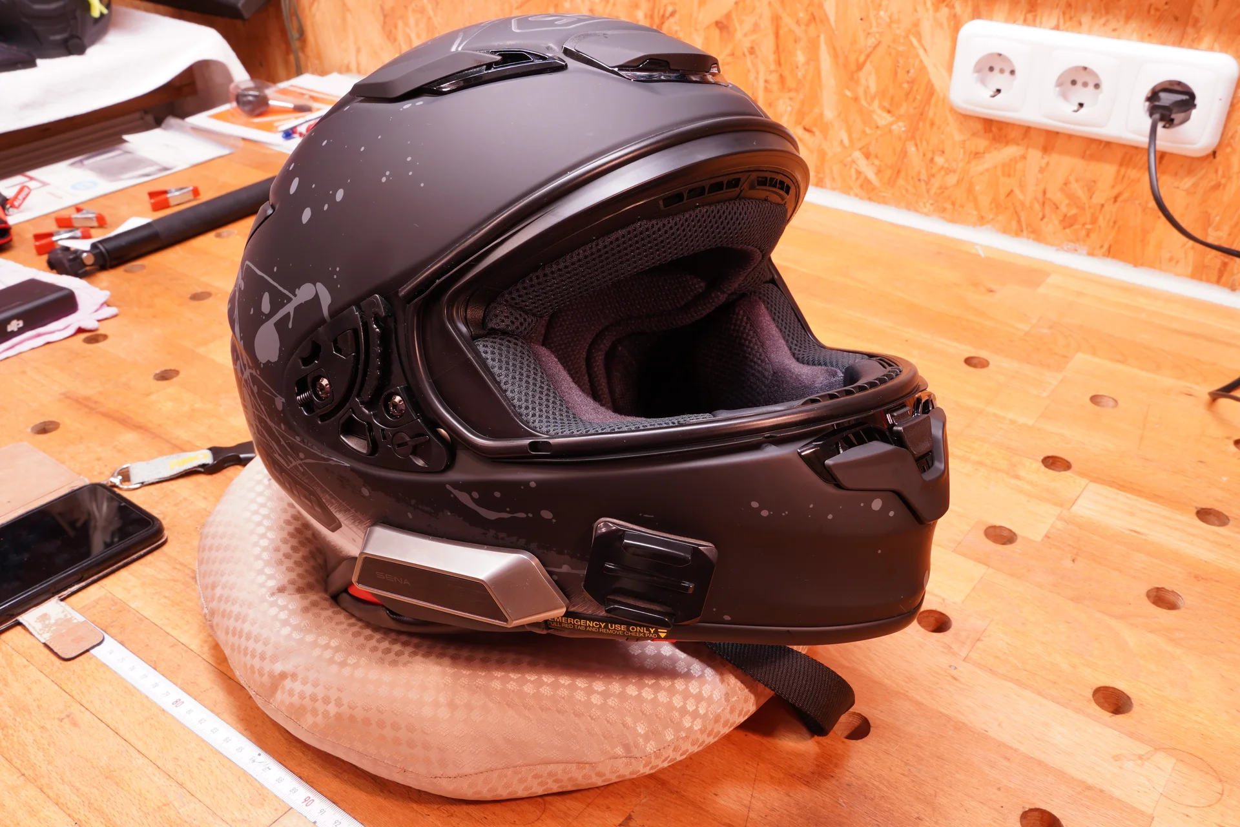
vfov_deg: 40.0
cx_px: 620
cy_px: 414
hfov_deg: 57.2
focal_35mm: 33
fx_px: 1137
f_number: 11
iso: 100
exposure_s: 2
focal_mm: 22
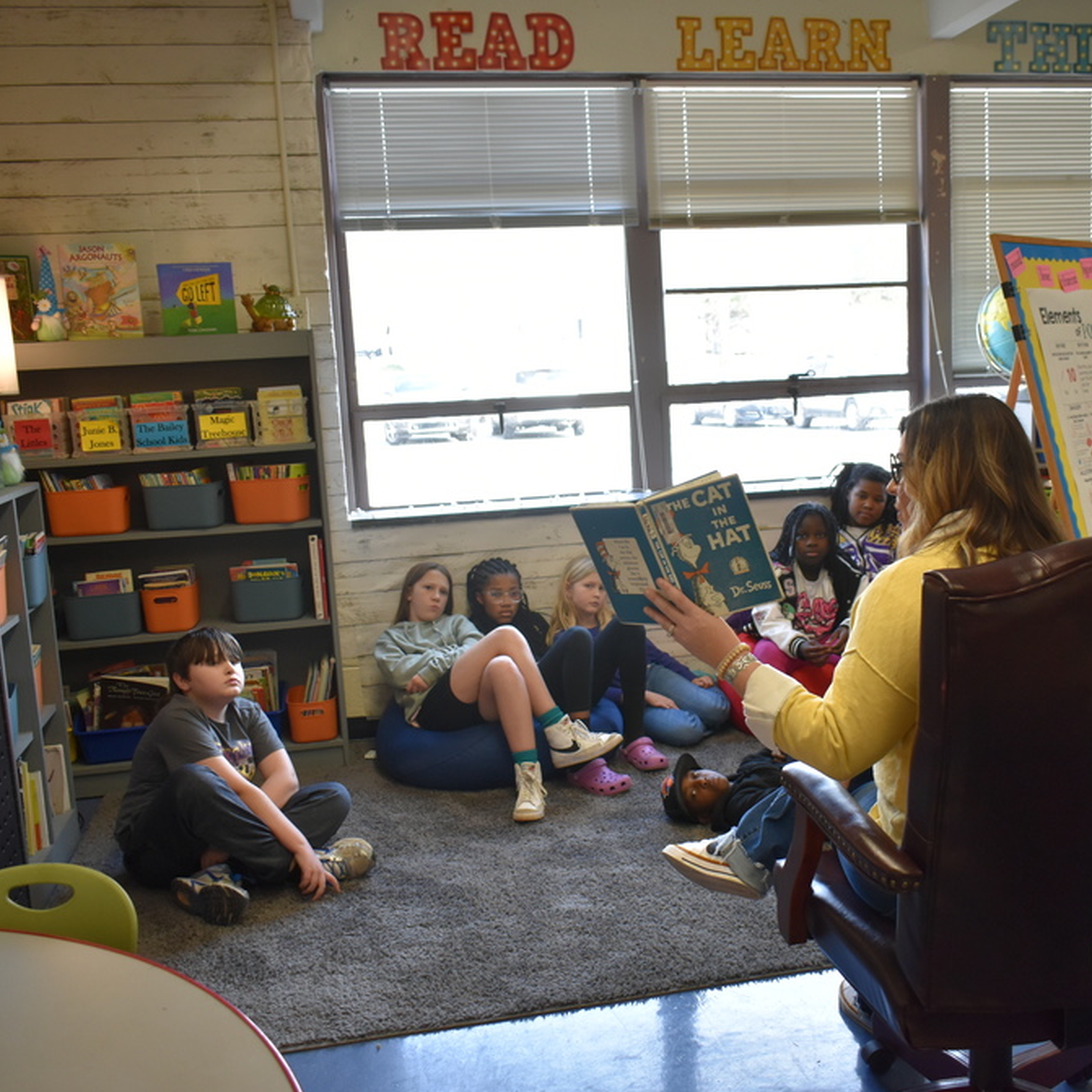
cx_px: 640
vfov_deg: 47.2
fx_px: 1249
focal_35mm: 35
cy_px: 551
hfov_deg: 47.0
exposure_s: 1/200
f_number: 3.5
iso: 800
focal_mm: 18
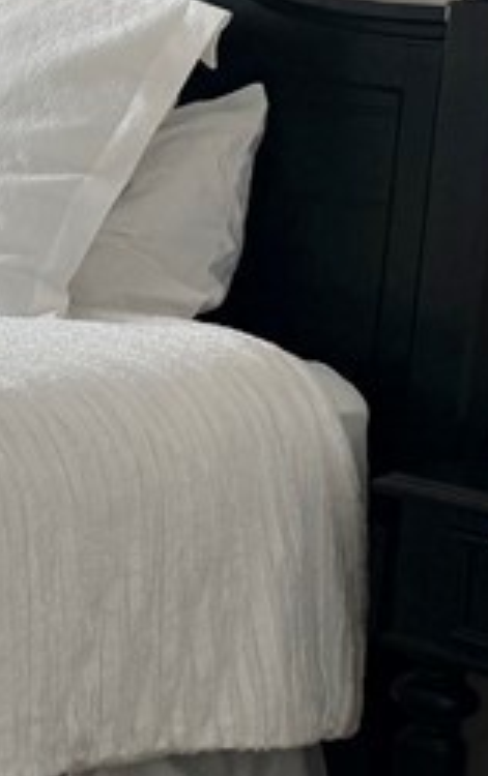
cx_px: -1010
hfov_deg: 9.6
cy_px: 155
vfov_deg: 19.8
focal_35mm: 104
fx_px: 2205
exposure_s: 1/240
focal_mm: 6.76
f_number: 1.78
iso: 100
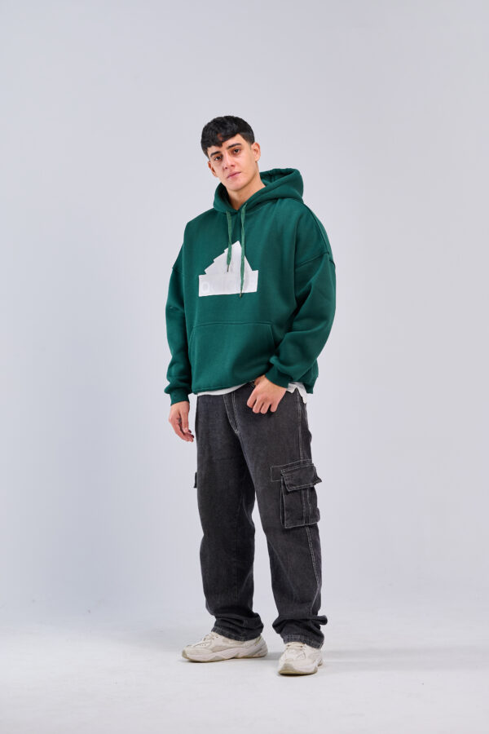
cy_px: 367
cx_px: 244
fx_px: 1732
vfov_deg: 23.9
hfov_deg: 16.1
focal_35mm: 85
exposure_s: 1/250
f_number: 2
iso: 320
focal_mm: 85
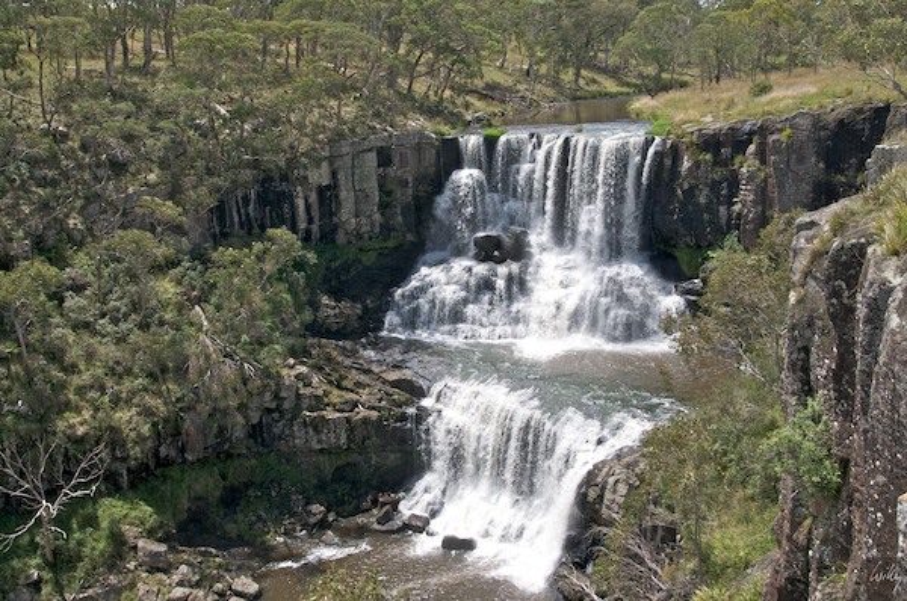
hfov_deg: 53.2
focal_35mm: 36
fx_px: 906
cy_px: 300
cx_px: 454
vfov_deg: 36.8
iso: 320
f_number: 10
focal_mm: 24
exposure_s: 1/400
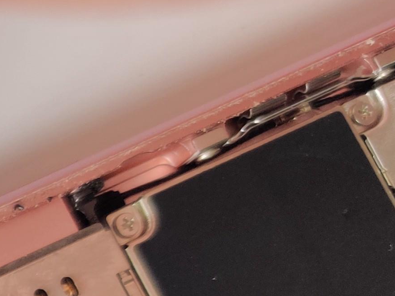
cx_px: -419
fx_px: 1404
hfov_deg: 13.5
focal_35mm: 123
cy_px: 462
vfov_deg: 11.5
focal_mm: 4.75
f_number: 1.65
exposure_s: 1/50
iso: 320
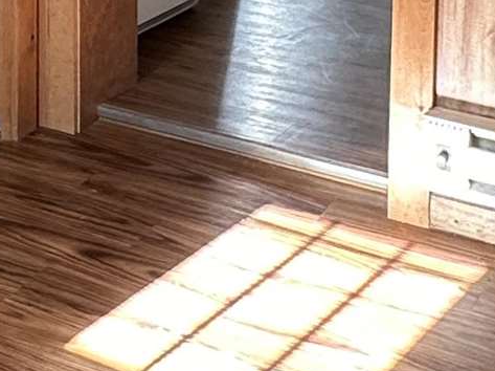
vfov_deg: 14.6
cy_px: -253
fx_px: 1300
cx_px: 42
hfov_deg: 21.1
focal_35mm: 91
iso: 200
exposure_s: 1/60
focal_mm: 2.22
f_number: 2.2
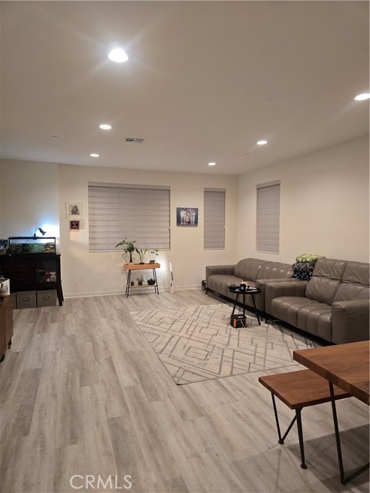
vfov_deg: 73.9
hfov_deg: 58.9
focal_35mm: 23
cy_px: 246
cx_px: 185
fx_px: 328
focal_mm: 6.3
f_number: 1.7
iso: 400
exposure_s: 1/120
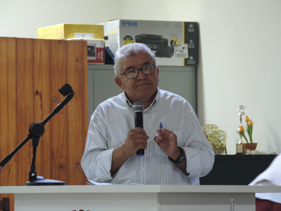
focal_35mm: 250
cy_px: 106
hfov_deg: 7.9
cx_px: 140
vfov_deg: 5.9
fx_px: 2029
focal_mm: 44.5
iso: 800
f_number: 4.7
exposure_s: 1/13
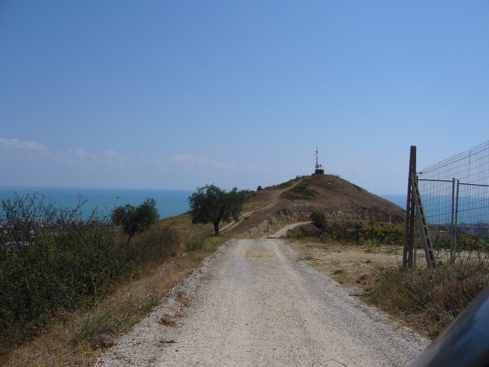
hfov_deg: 52.6
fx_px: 494
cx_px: 244
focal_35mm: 35
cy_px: 184
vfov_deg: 40.7
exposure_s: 1/640
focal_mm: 5.8
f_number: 5.6
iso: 80
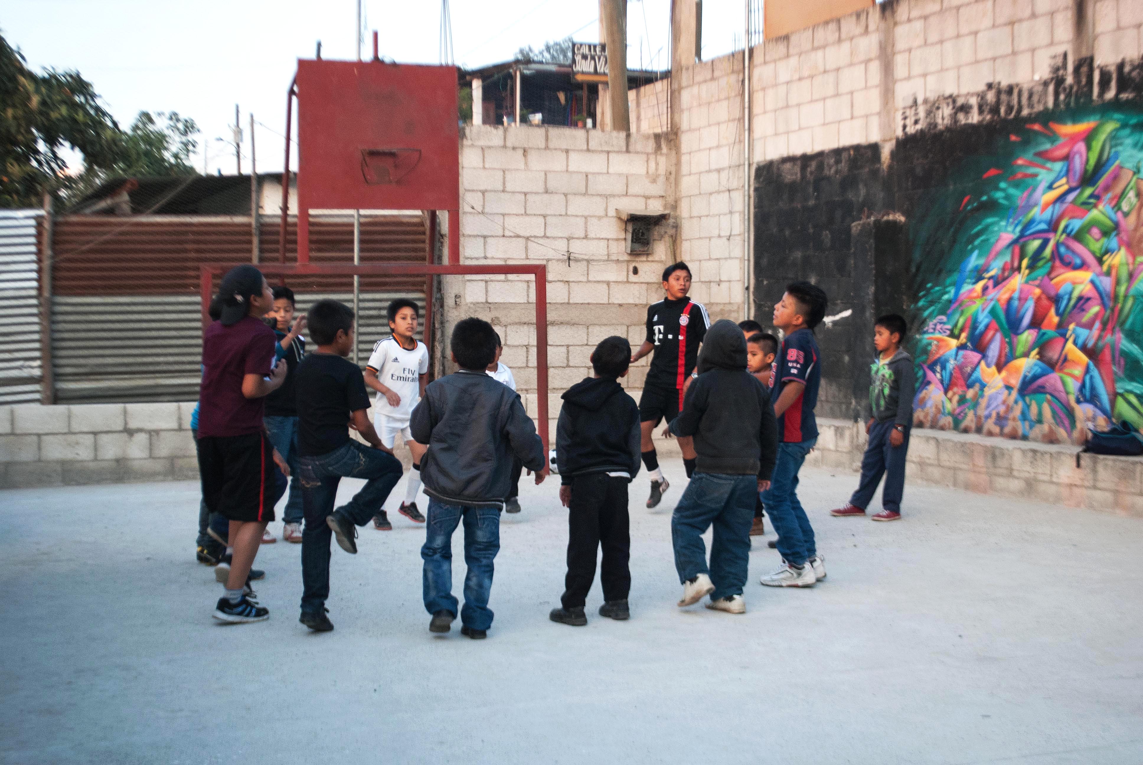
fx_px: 1621
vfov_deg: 26.6
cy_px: 382
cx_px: 572
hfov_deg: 38.8
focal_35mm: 51
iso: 800
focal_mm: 34
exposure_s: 1/200
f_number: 5
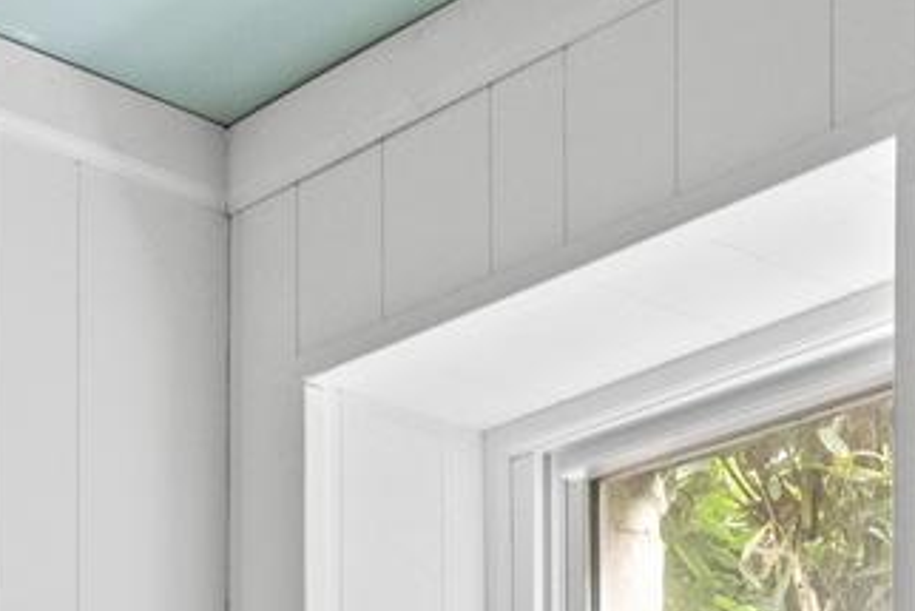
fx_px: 2263
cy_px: 1209
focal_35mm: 89
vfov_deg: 13.3
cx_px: 870
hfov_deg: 22.2
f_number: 7.1
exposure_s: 1/2.5
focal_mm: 14
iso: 1000
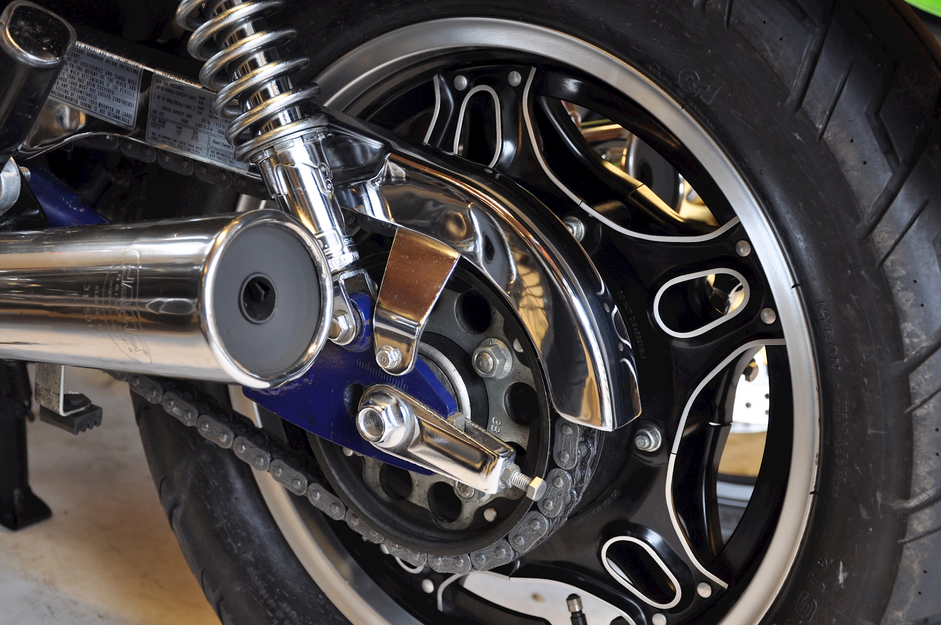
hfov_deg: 29.9
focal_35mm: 68
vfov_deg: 20.1
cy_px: 312
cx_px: 470
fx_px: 1762
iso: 400
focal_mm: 45
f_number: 5.6
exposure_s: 1/30
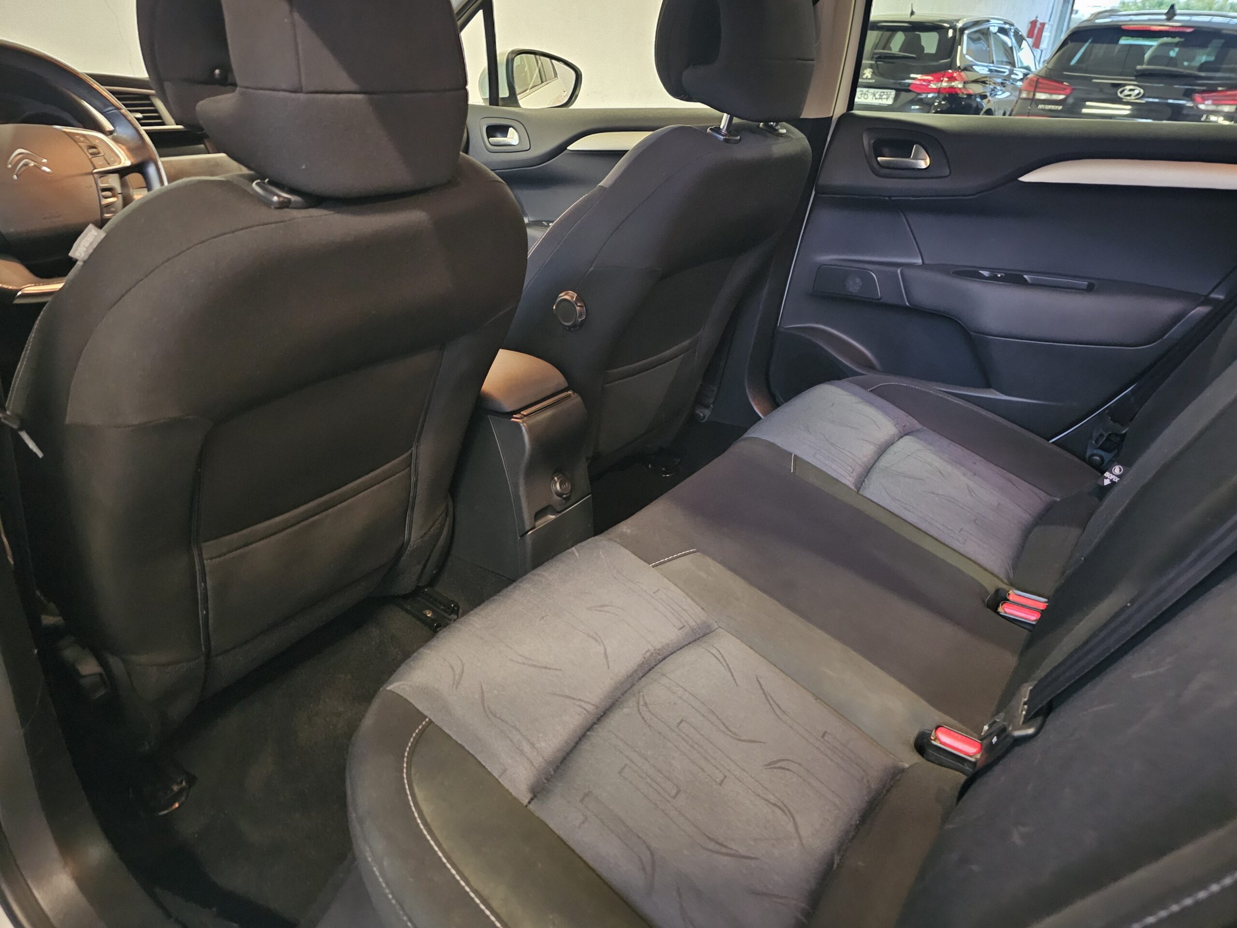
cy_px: 464
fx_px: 822
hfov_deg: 73.9
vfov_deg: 58.9
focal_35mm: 23
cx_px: 618
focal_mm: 6.3
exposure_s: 1/15
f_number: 1.7
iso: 2000
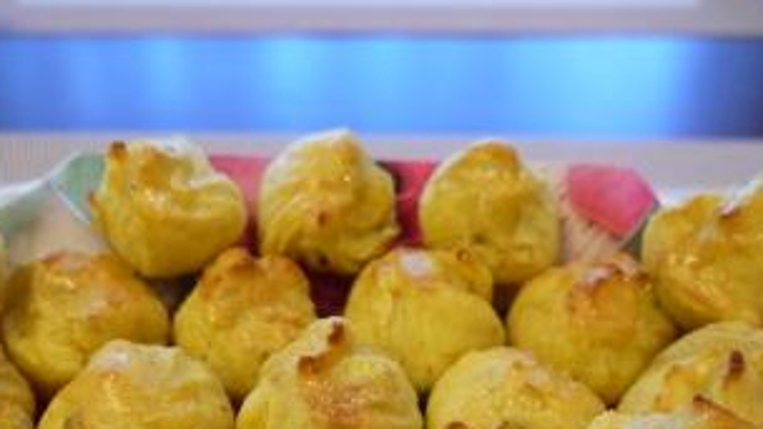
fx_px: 910
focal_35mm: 45
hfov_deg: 45.4
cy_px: 401
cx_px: 331
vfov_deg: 25.5
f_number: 3.5
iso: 1000
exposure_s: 1/60
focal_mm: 14
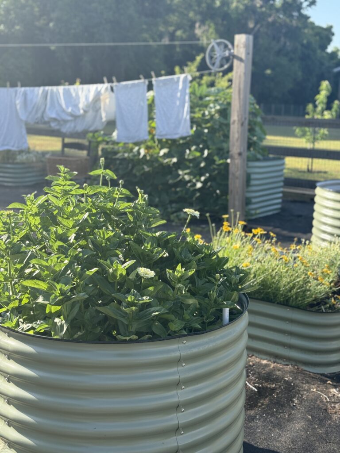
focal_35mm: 48
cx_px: 170
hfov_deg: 30.3
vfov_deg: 39.7
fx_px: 629
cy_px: 226
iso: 80
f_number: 1.78
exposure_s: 1/1377
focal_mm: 6.76
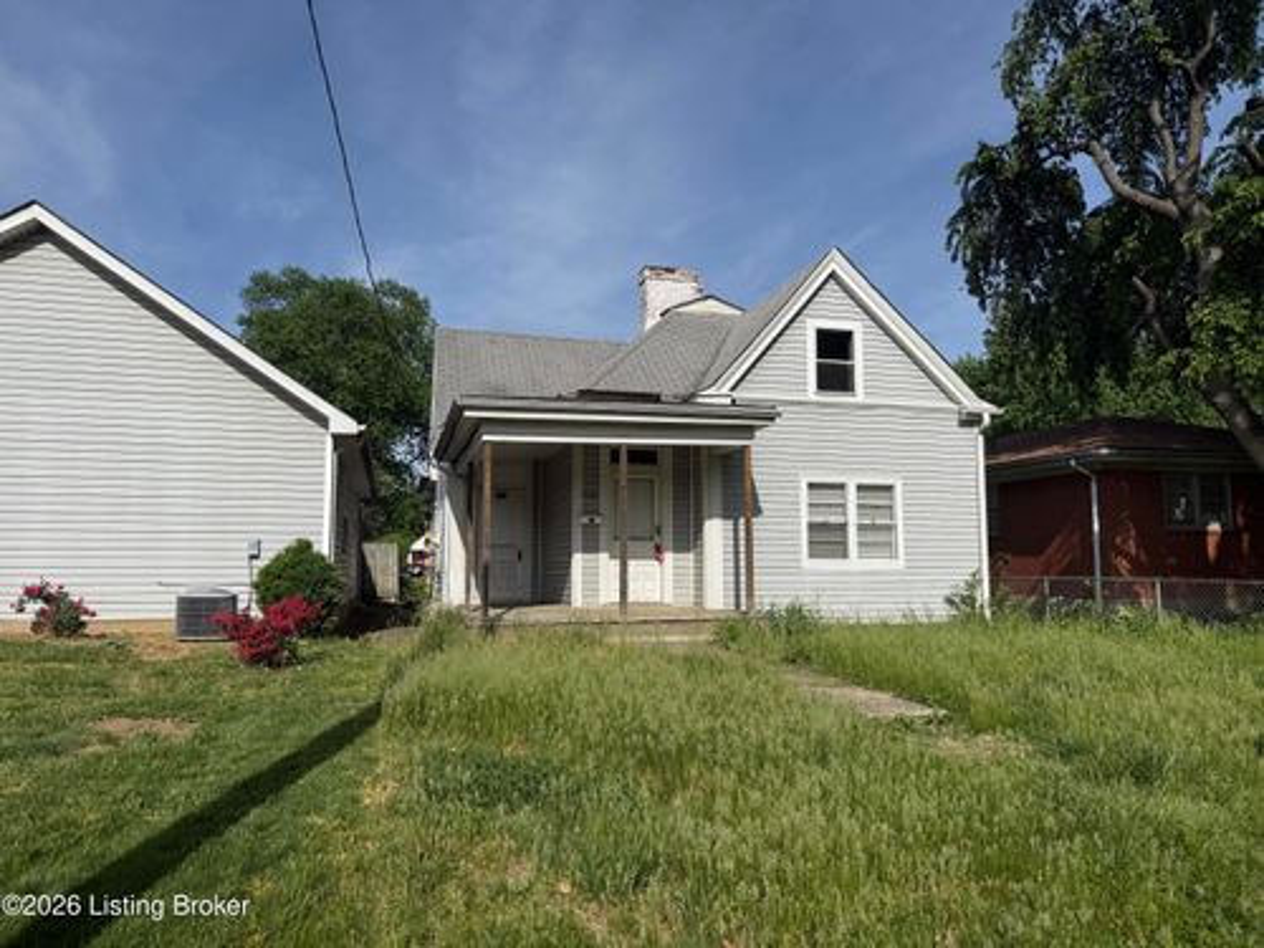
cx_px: 632
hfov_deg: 71.6
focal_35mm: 24
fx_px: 876
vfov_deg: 56.8
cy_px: 474
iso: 80
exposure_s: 1/10309
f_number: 1.78
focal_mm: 6.76
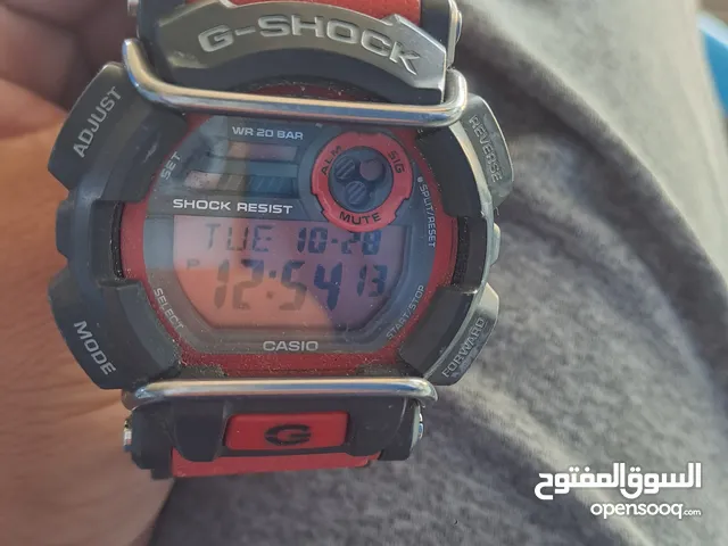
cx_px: 364
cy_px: 273
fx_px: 526
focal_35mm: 25
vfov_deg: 54.9
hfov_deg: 69.4
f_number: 1.8
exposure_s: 1/50
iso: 80
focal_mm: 4.65
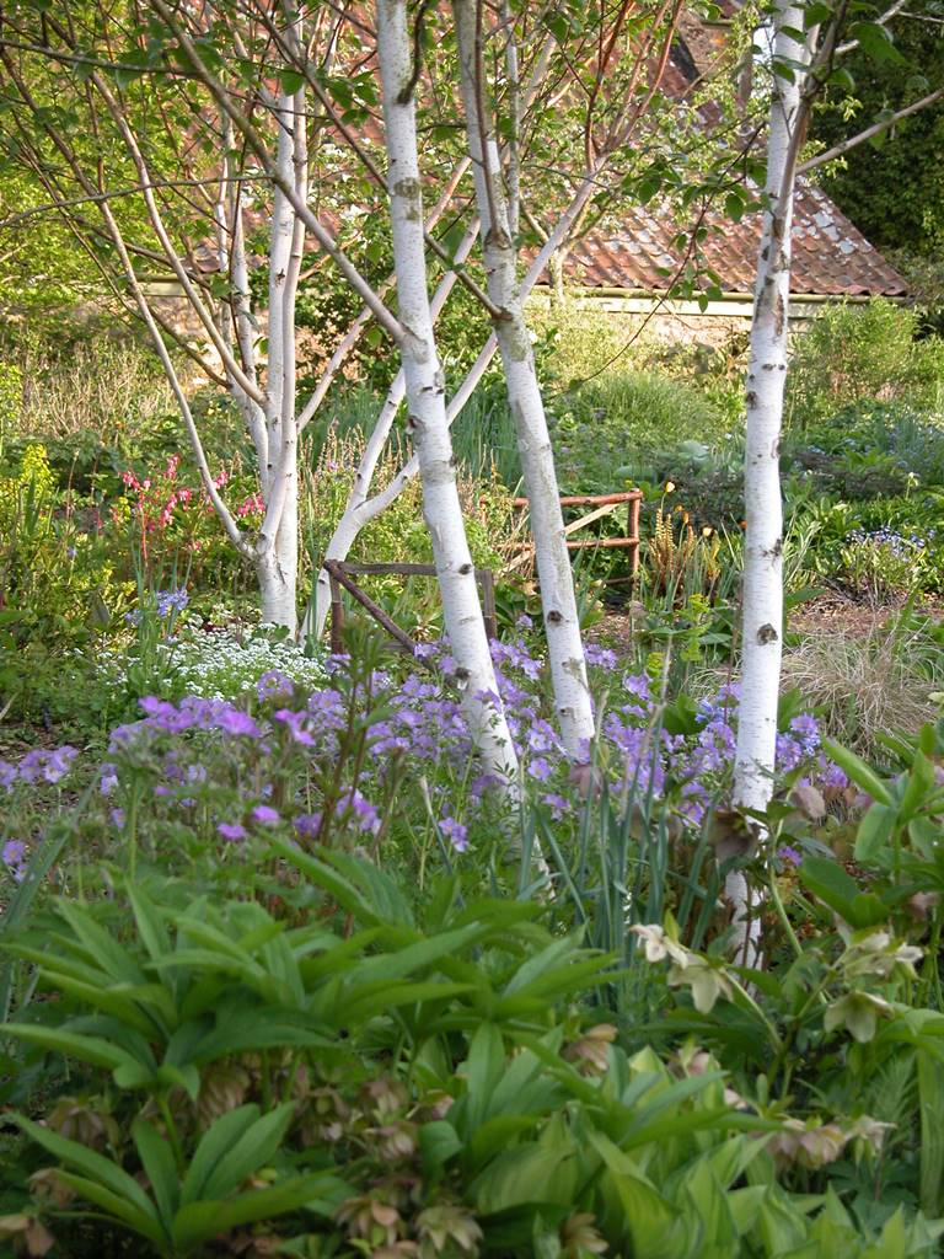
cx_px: 472
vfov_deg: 22.3
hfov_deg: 16.8
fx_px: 3200
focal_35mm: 88
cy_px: 630
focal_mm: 22.3
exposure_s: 1/164
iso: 100
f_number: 3.5
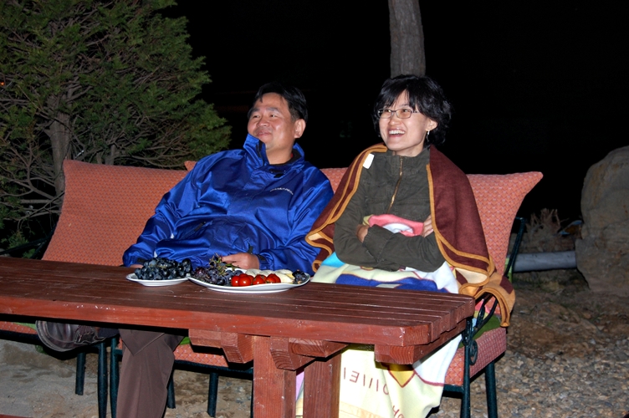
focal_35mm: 60
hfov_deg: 33.4
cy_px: 209
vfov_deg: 22.6
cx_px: 314
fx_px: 1047
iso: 400
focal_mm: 40
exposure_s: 1/60
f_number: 5
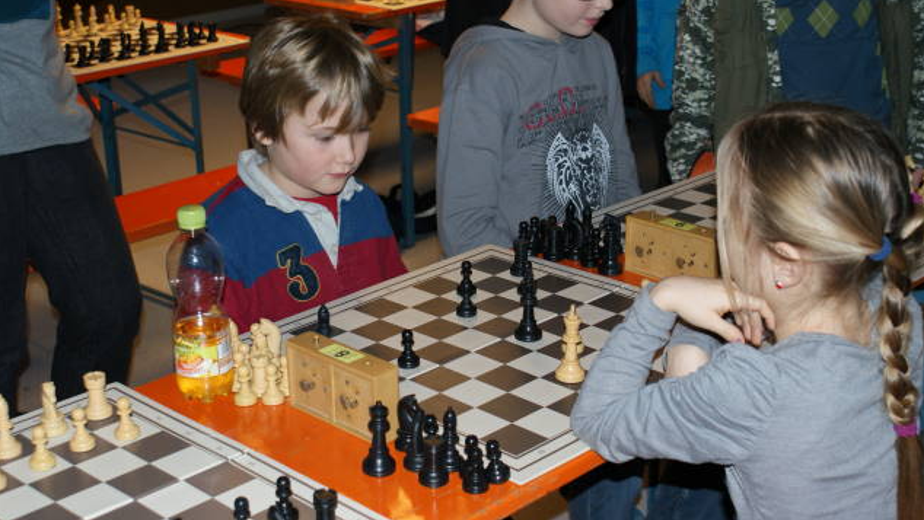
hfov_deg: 37.5
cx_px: 462
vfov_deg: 21.6
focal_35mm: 56
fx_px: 1361
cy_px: 251
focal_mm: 35
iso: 400
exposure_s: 1/60
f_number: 5.6
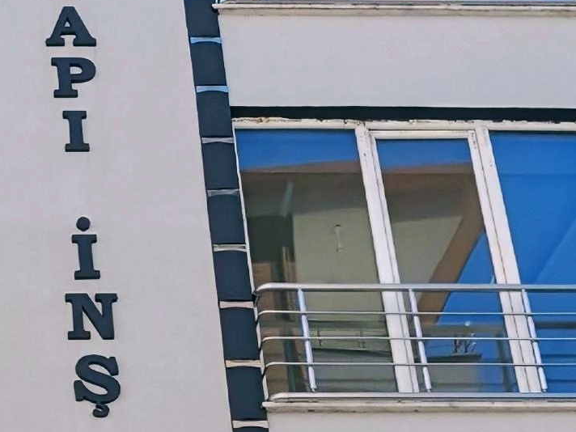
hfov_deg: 20.1
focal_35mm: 92
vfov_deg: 15.4
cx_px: -93
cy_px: 551
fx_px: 1531
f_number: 2
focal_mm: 1.82
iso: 50
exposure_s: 1/1100
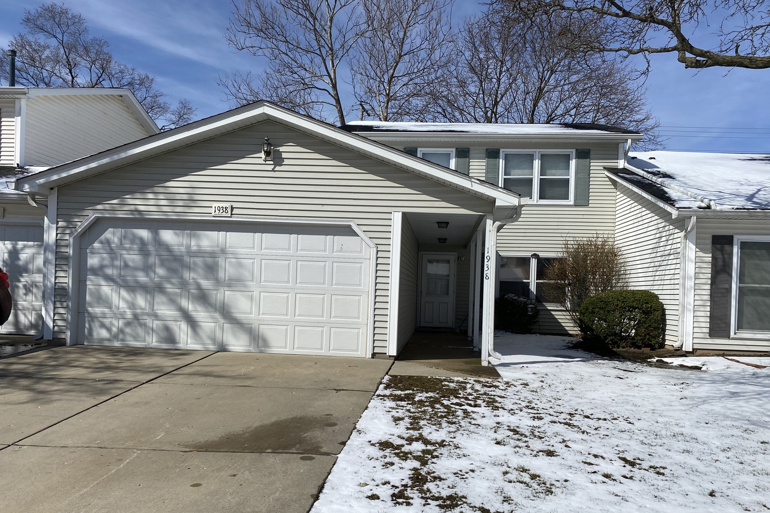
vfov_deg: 46.2
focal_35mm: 28
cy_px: 294
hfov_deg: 65.5
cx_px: 390
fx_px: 599
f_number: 1.8
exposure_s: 1/8197
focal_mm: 4.25
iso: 32
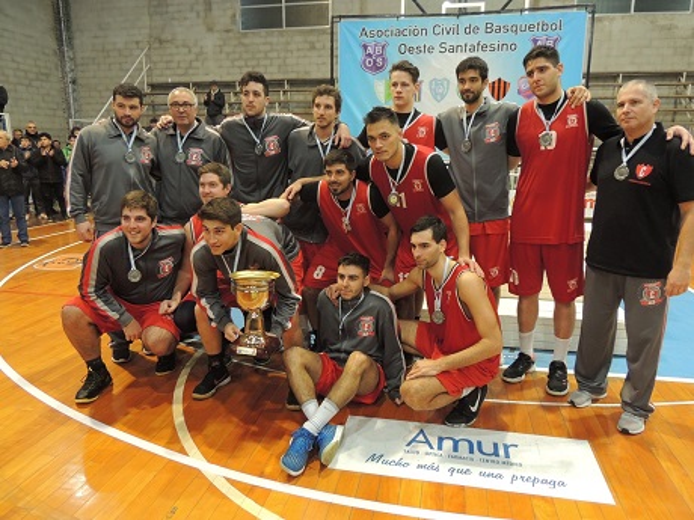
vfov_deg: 56.8
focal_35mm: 24
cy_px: 260
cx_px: 347
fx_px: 481
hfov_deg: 71.6
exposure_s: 1/15
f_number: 3
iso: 400
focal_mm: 4.3
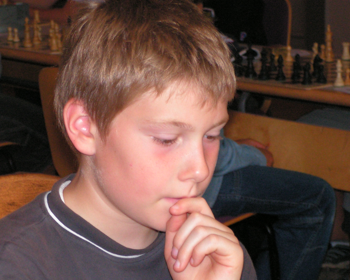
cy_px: 163
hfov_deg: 13.2
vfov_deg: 10.6
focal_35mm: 146
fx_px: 1512
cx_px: 145
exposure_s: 1/100
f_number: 3.4
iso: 200
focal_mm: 17.3
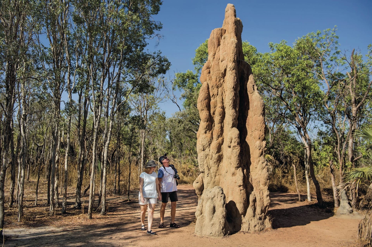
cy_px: 124
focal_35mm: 32
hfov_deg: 58.8
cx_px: 186
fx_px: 330
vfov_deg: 41.1
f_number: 5
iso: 100
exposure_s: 1/1250
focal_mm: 32
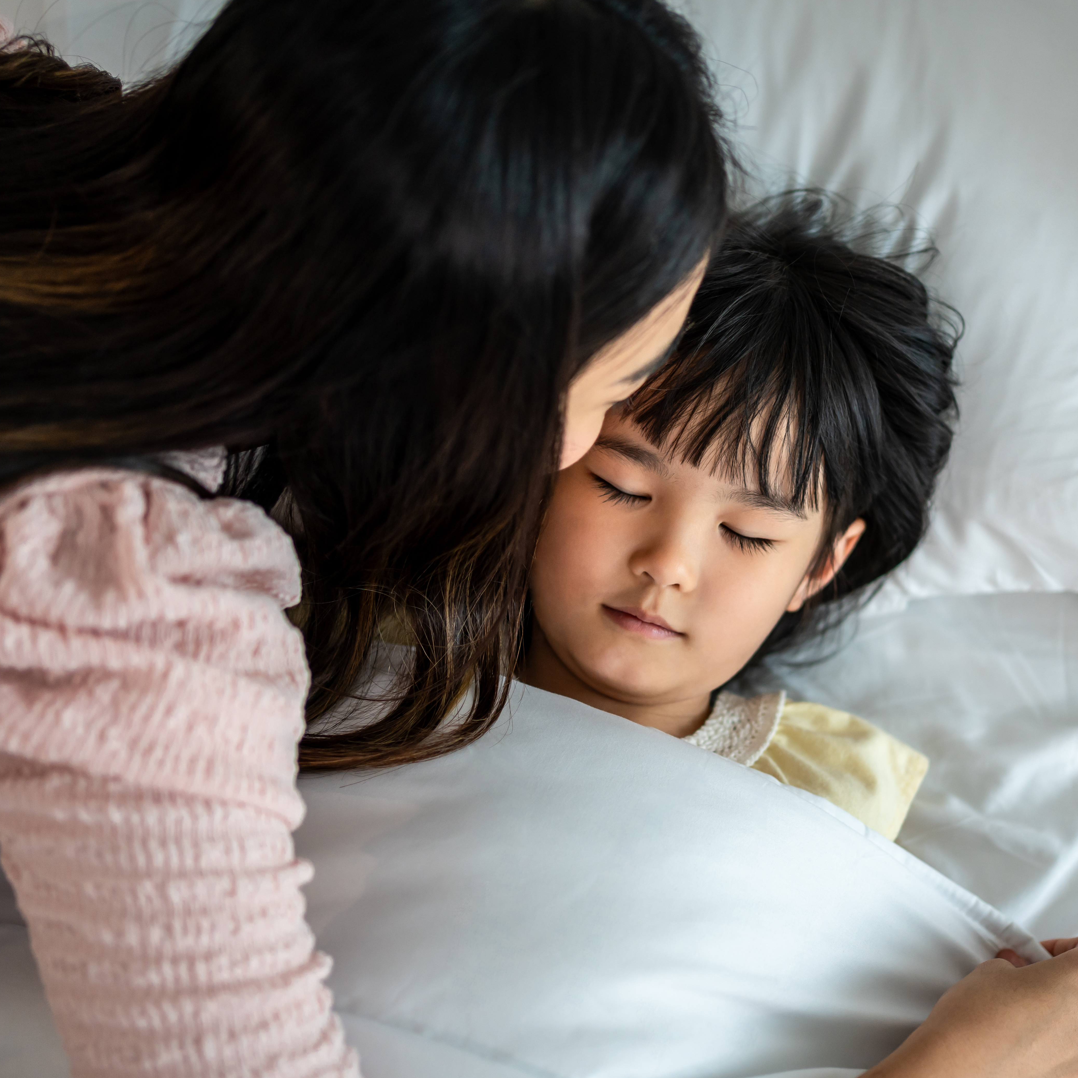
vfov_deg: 34.0
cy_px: 581
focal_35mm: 50
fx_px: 1762
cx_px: 692
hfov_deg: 33.8
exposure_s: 1/500
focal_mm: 35
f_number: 2
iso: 500
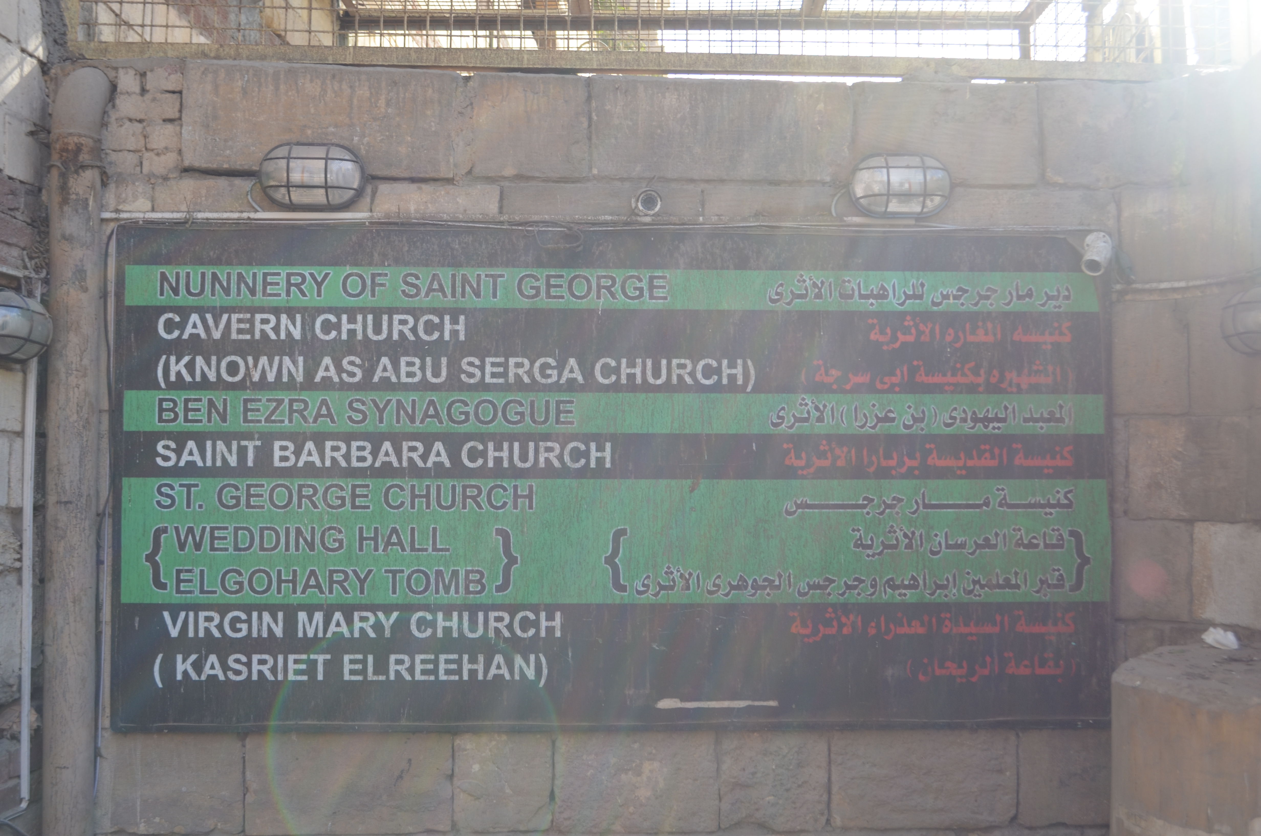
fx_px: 1573
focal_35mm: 45
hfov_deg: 43.7
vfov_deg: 29.7
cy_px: 418
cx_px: 630
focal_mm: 30
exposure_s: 1/160
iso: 200
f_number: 6.3
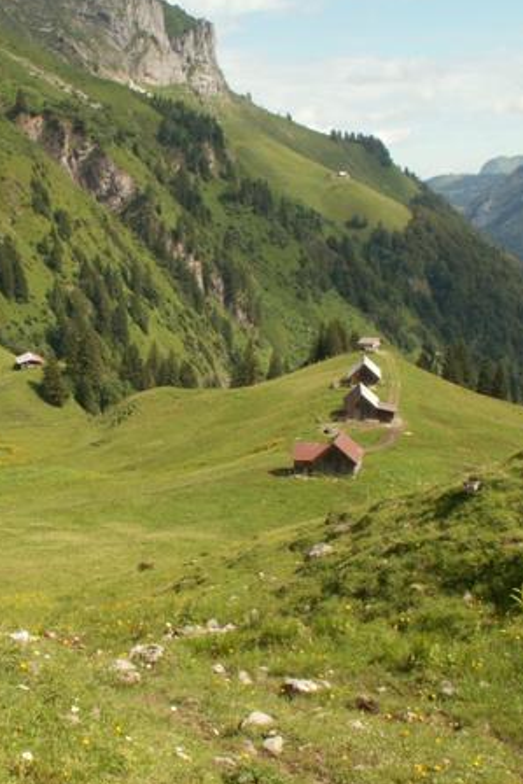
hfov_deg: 25.7
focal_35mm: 52
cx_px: 128
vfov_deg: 38.2
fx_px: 1132
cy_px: 373
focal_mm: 5.86
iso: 50
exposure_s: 1/100
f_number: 8
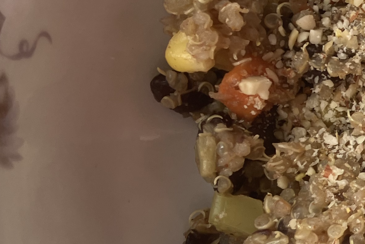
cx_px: 498
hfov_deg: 18.8
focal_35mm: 99
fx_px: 1004
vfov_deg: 13.8
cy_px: 110
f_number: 1.8
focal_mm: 3.99
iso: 25
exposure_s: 1/148
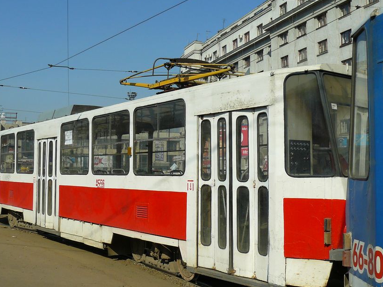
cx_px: 189
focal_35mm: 45
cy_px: 138
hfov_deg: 42.1
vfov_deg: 32.2
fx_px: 498
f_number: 4
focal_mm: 6
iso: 100
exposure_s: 1/1300
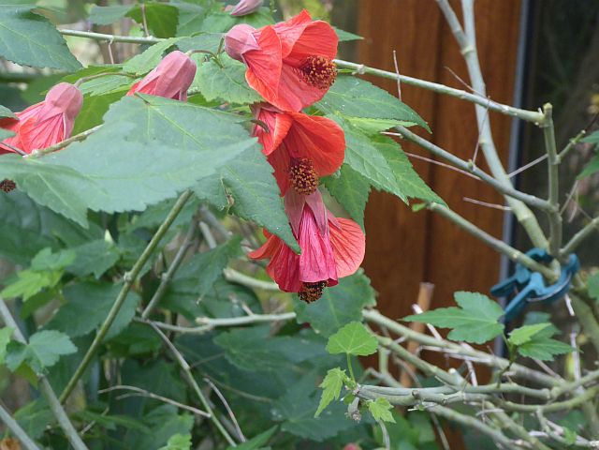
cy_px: 225
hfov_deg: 20.0
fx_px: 1696
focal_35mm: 98
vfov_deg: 15.1
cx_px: 300
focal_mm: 16.1
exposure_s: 1/40
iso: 400
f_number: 4.9
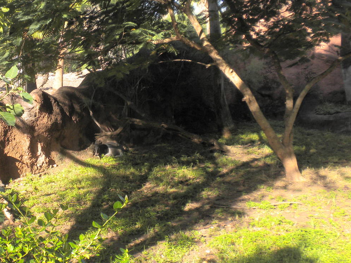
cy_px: 162
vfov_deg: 24.4
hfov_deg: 31.4
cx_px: 72
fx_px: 608
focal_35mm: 60
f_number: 3.5
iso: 64
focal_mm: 6.6
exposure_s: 1/203
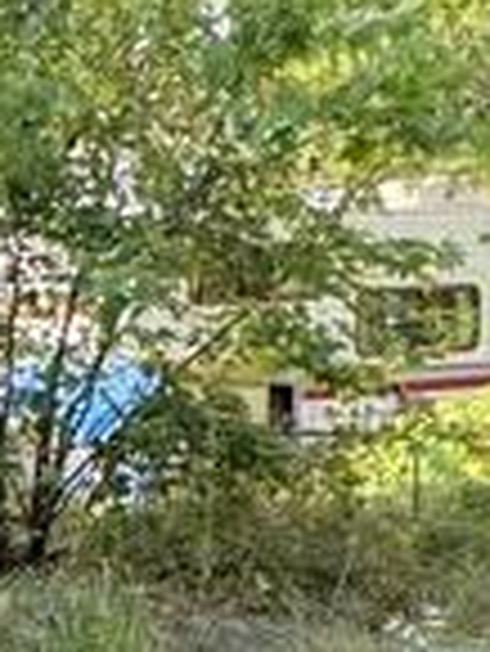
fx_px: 1866
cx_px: -679
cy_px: 549
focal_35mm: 99
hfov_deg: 12.1
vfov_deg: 19.6
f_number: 2.2
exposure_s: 1/285
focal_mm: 2.22
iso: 40
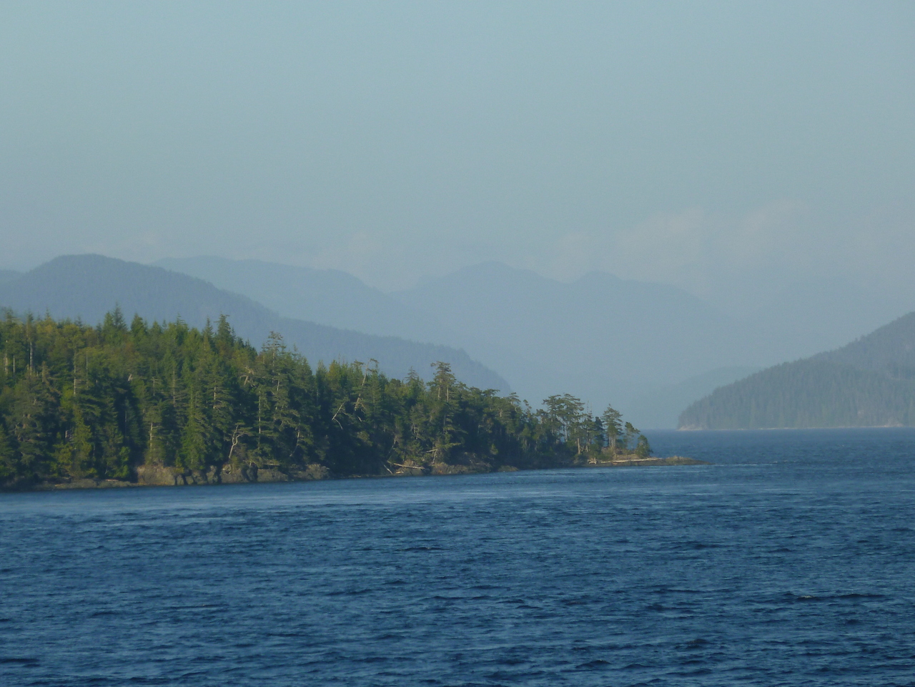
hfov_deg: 7.9
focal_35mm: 250
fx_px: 6608
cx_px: 458
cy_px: 344
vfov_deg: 5.9
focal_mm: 36
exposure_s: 1/200
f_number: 5.9
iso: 80
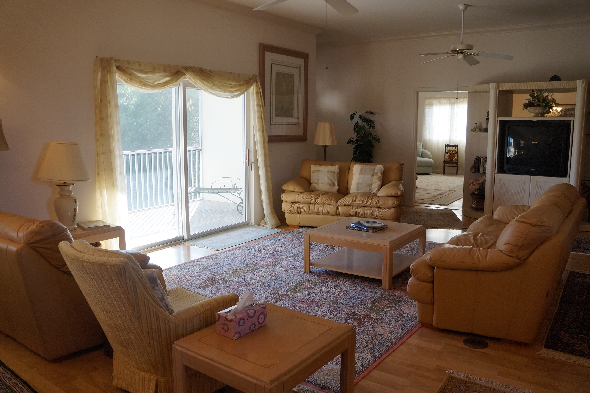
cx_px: 295
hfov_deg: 67.4
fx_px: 442
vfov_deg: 47.9
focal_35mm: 27
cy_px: 196
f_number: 4
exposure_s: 1/160
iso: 500
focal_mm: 18
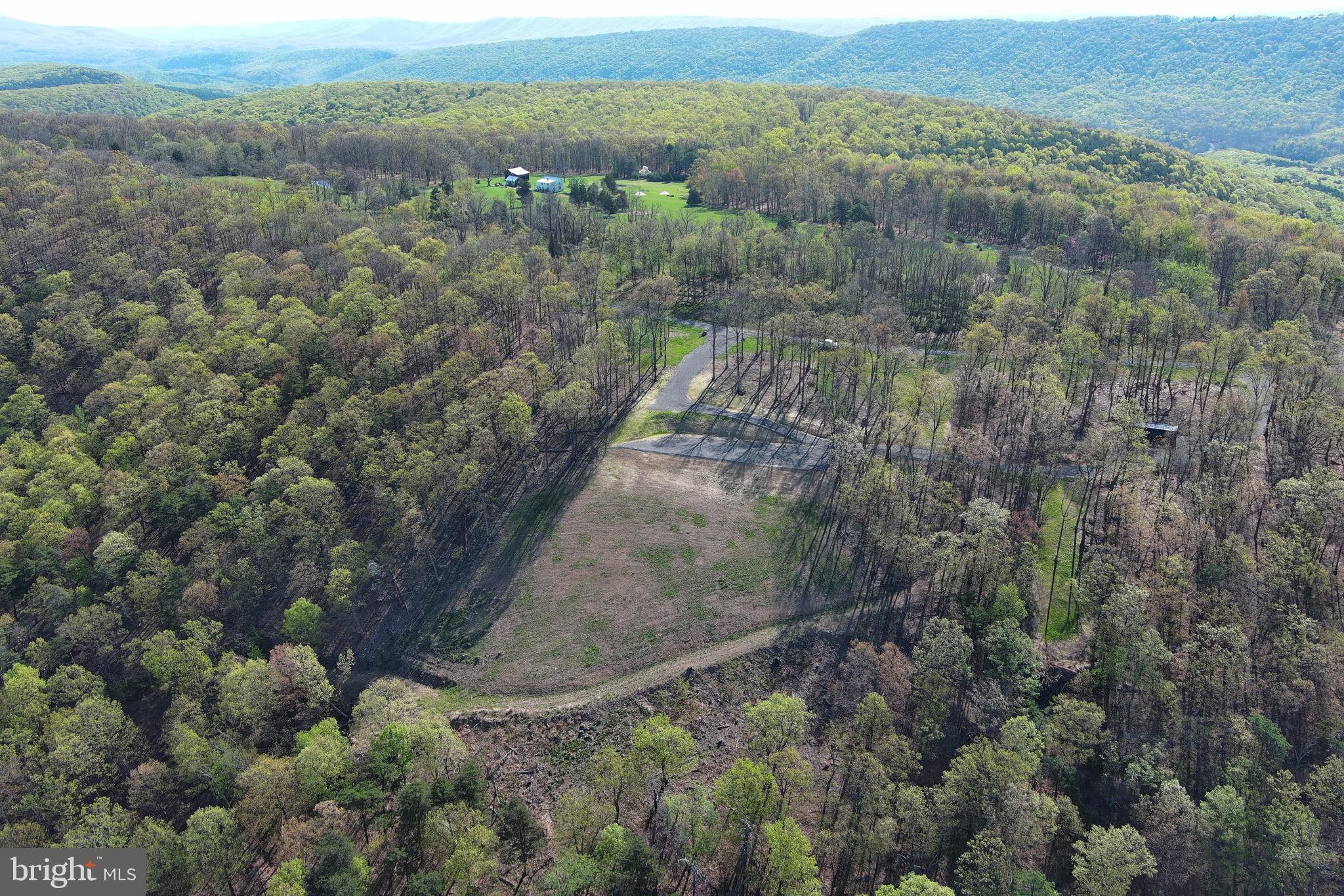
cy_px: 448
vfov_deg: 45.0
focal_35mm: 29
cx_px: 672
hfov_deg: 63.7
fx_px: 1083
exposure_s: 1/578
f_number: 2.8
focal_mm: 10.57
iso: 100
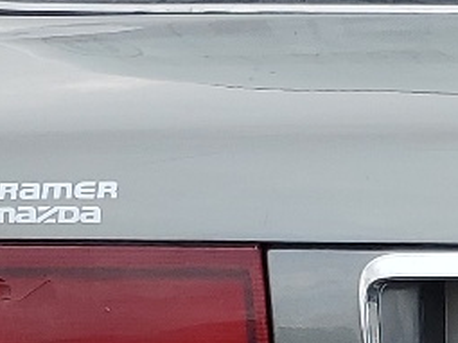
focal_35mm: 163
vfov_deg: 9.0
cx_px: 683
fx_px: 2156
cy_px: 402
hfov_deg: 11.6
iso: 50
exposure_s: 1/833
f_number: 1.5
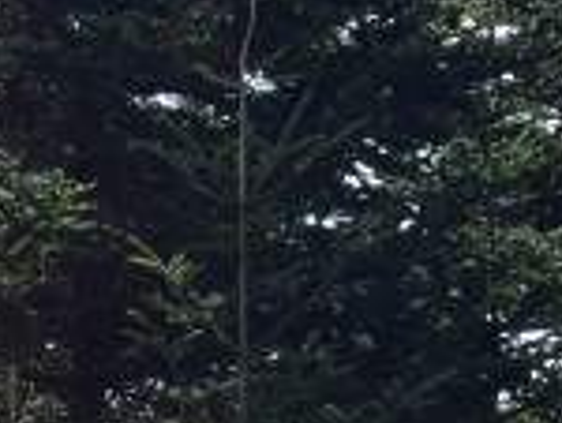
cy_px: 603
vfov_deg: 4.7
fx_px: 5106
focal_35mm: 314
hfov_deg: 6.2
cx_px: -502
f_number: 11
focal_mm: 32
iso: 400
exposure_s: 1/500
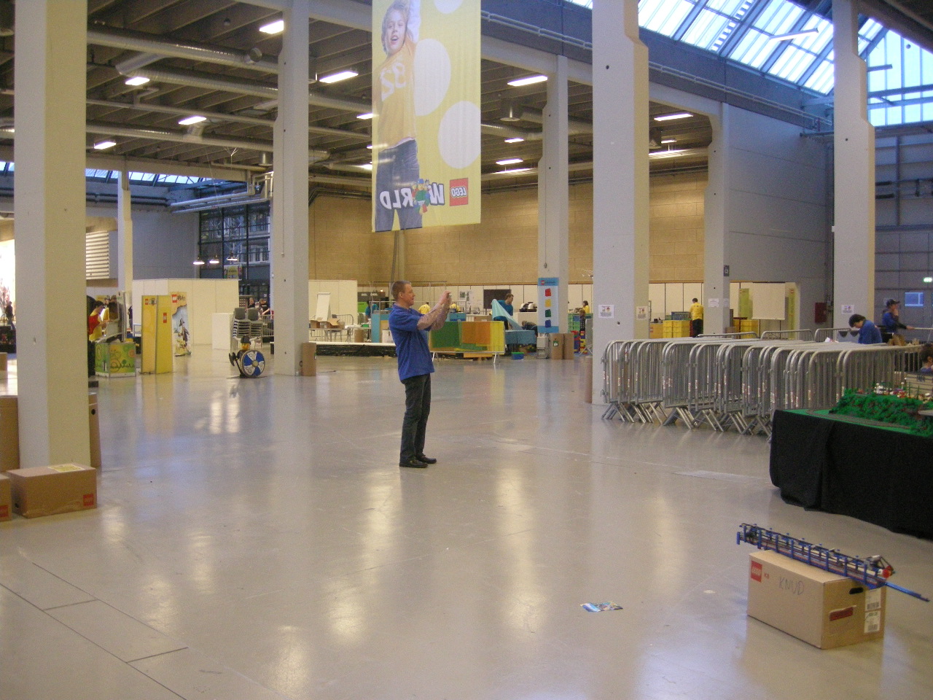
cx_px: 466
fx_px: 970
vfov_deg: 39.7
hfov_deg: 51.4
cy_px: 350
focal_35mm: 36
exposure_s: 1/22
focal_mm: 7.5
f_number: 2.7
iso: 400
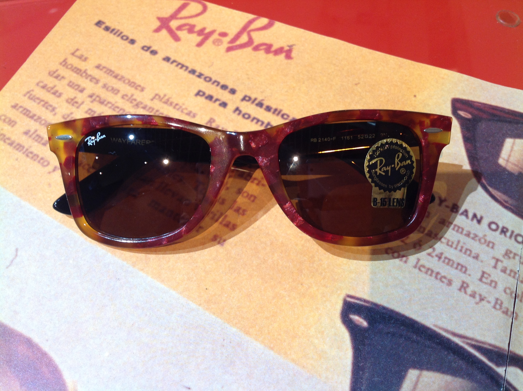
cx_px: 262
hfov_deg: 52.7
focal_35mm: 35
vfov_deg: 40.6
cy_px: 196
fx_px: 528
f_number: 2.4
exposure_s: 1/25
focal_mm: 4.28
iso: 64
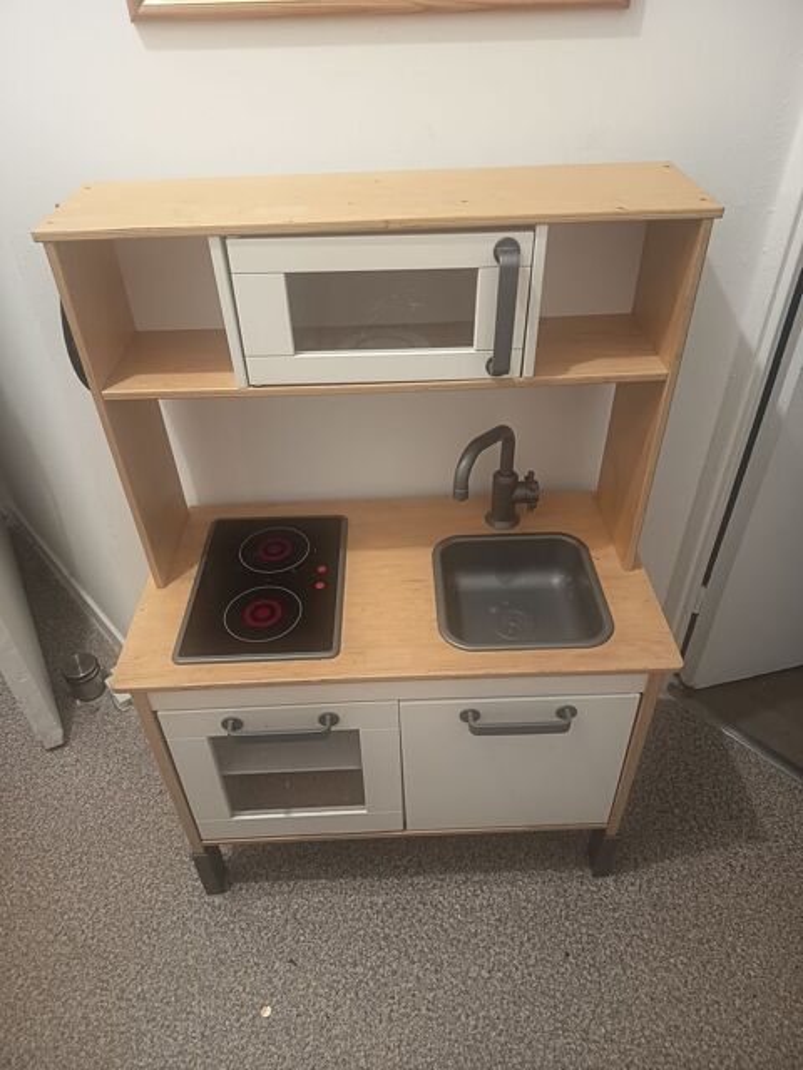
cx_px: 402
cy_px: 535
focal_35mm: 24
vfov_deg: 71.6
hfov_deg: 56.8
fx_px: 742
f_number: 1.7
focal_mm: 5.27
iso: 1200
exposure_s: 1/20
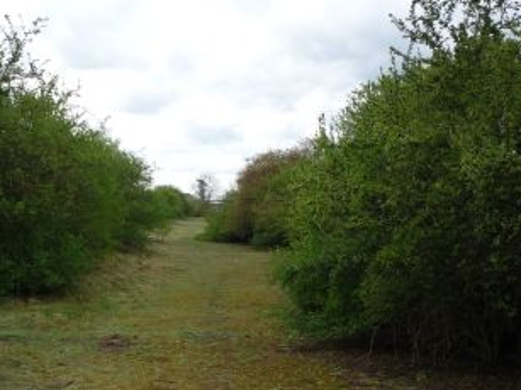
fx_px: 752
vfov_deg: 29.1
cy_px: 209
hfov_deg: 37.9
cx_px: 188
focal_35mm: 50
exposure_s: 1/400
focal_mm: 5.2
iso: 100
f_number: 4
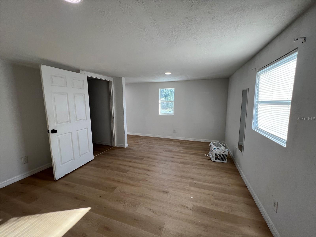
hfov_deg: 106.2
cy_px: 118
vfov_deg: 89.9
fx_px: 119
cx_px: 158
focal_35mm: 13
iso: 50
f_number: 1.8
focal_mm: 1.57
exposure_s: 1/120
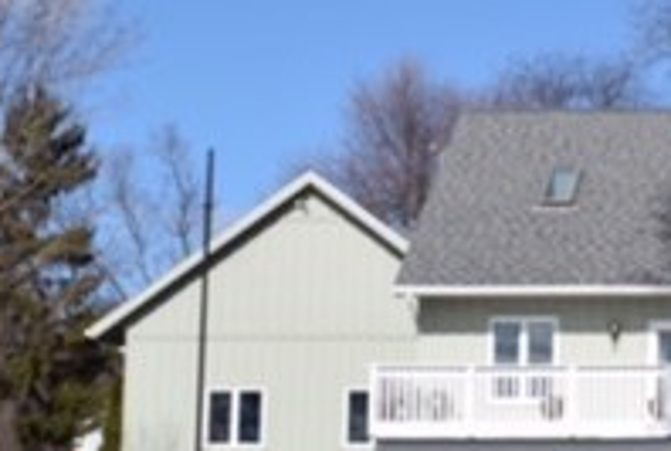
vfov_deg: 10.6
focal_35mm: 131
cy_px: 231
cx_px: 986
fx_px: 2440
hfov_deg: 14.6
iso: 800
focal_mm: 27
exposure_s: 1/800
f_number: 14
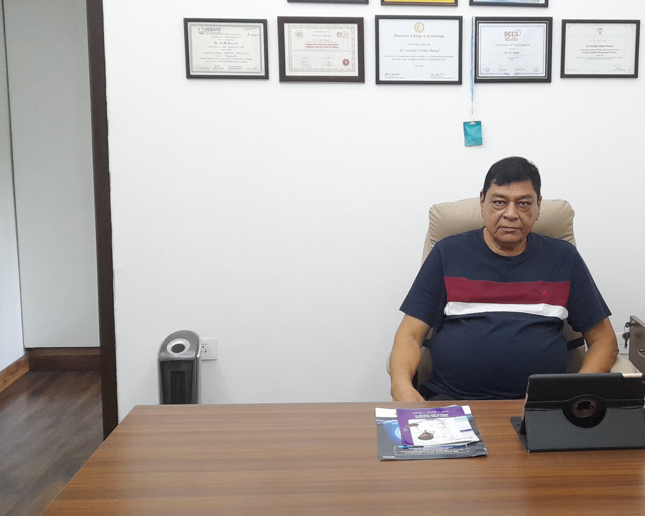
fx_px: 802
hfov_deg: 43.2
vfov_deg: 35.7
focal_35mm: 42
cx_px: 429
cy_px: 239
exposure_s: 1/50
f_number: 2
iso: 400
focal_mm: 4.6
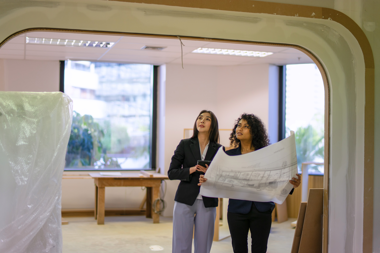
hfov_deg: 39.6
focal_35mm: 50
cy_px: 126
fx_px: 528
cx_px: 190
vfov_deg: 27.0
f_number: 1.4
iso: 200
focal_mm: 50
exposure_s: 1/400
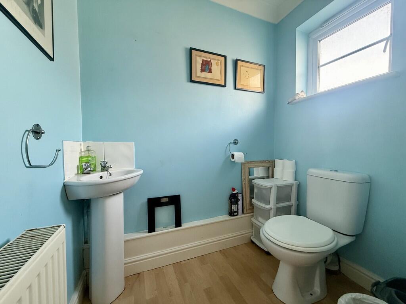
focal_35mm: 14
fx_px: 164
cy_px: 152
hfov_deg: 102.1
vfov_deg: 85.7
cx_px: 203
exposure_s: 1/99
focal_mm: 2.22
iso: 250
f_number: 2.2
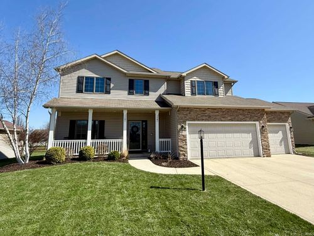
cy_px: 118
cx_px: 157
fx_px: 127
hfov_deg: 102.0
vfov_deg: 85.9
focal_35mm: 14
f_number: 2.2
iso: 50
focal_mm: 2.22
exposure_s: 1/2024
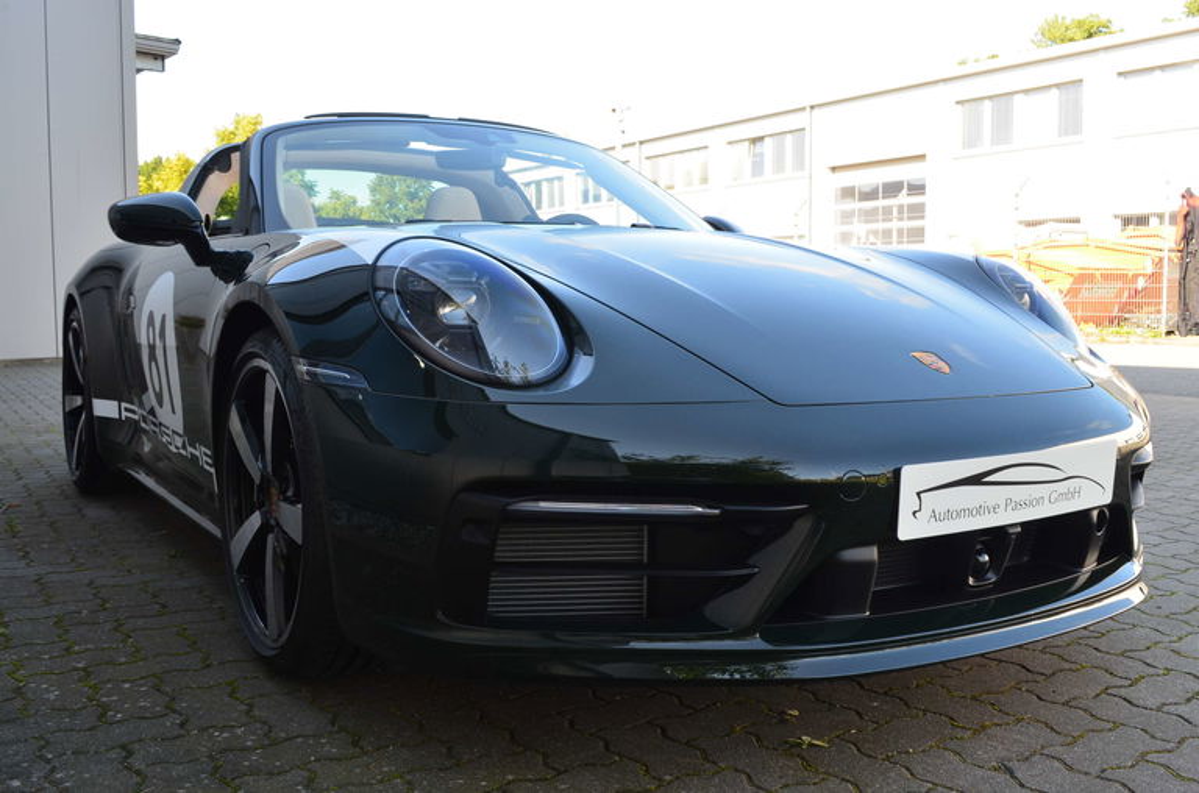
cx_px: 600
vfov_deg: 36.7
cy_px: 396
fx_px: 1196
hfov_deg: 53.2
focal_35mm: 36
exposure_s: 1/60
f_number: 10
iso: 360
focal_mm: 24
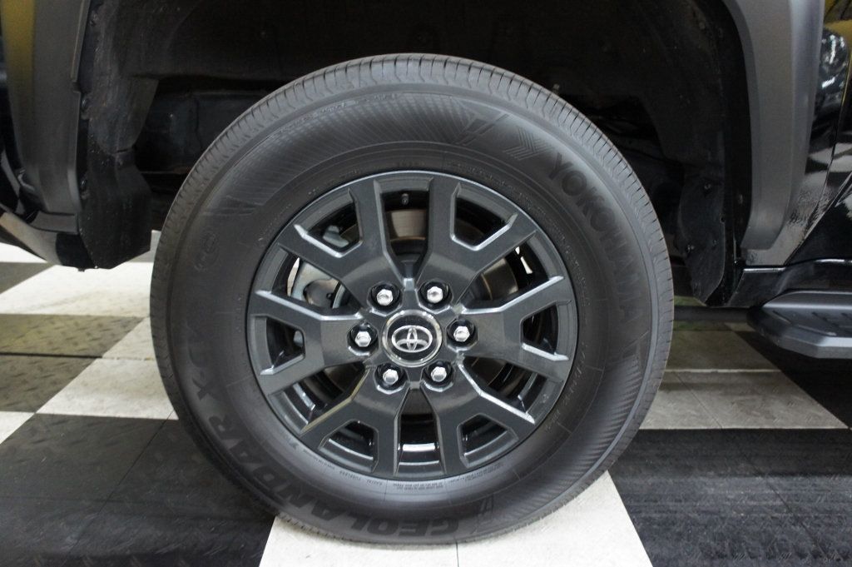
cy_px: 284
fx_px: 638
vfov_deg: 47.9
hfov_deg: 67.4
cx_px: 426
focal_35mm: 27
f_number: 3.5
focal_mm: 18
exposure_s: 1/30
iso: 1600
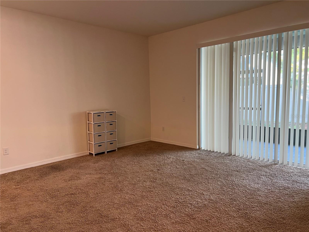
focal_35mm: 26
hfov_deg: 67.3
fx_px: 232
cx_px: 154
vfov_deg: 53.1
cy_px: 116
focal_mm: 5.7
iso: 100
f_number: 1.5
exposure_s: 1/60
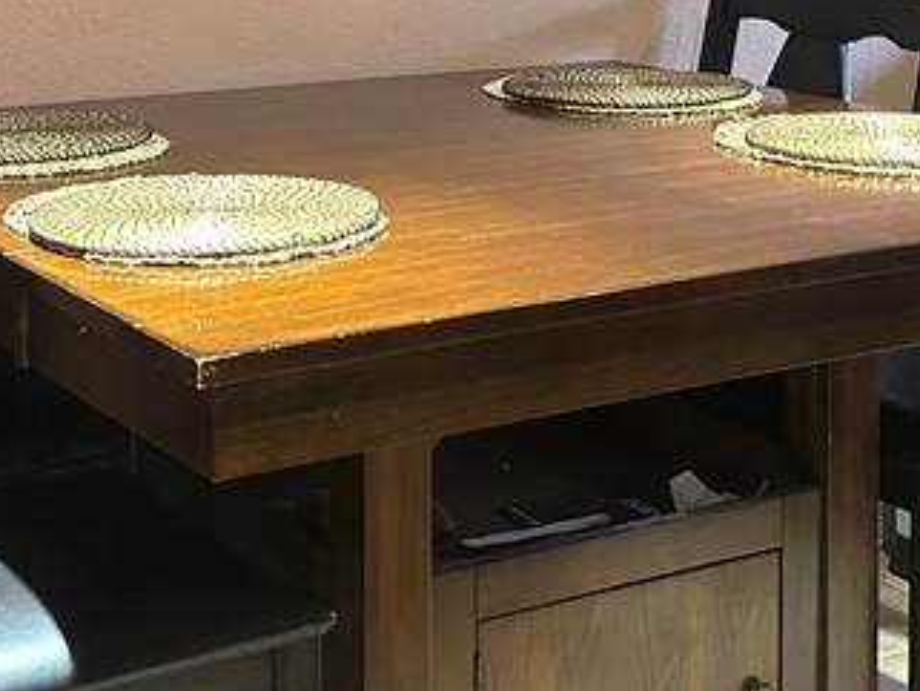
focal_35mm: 83
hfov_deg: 23.5
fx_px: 2207
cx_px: 536
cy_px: -100
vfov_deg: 17.1
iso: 250
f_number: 1.5
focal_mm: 5.7
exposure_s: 1/60
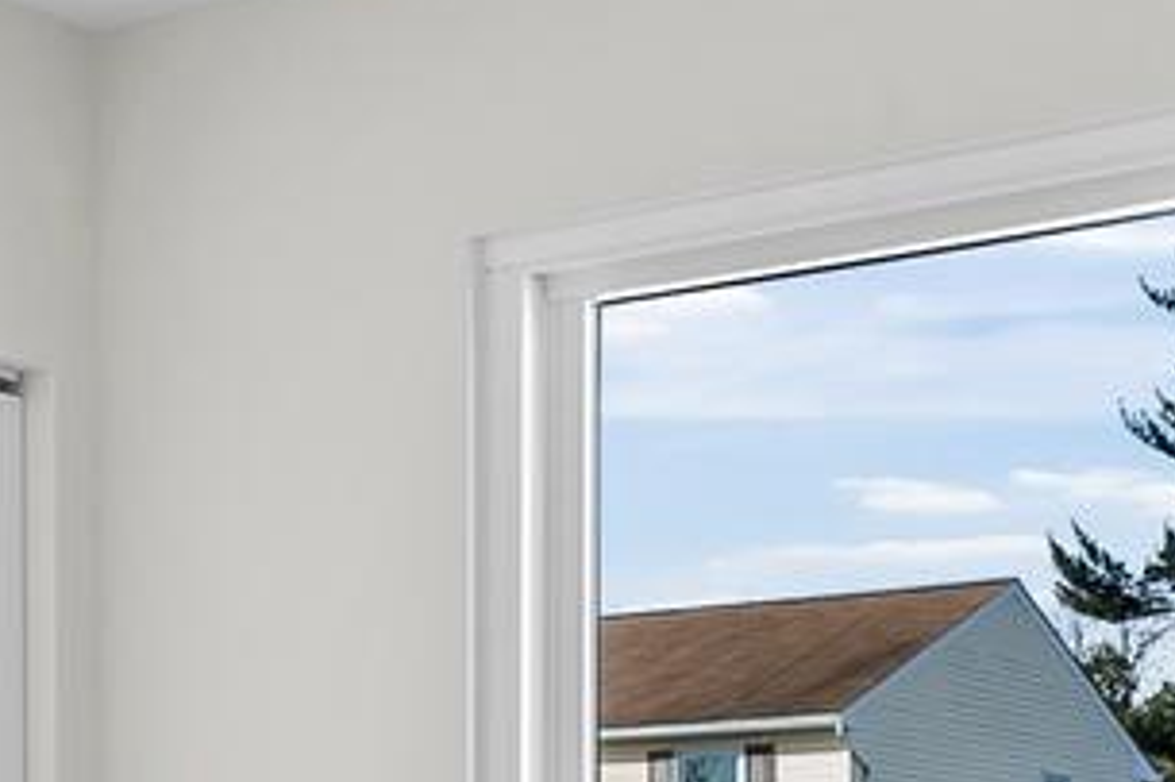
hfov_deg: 21.4
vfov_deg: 13.8
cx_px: 208
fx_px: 3066
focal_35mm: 94
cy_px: 1102
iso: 100
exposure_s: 1/5
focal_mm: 14
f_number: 8
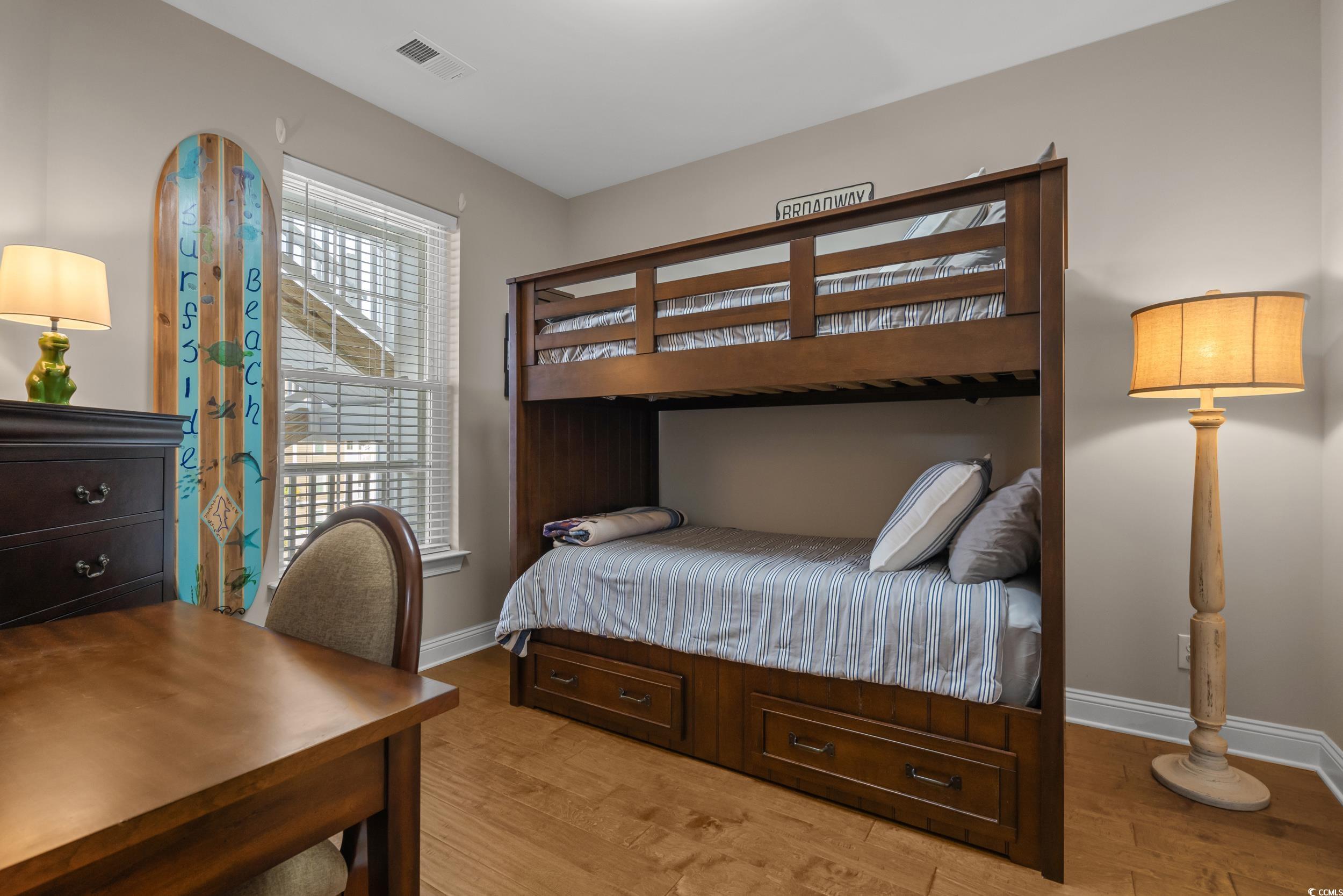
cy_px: 448
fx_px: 597
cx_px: 672
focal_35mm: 16
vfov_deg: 73.8
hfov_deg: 96.7
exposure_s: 1/15
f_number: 8
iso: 800
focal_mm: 16
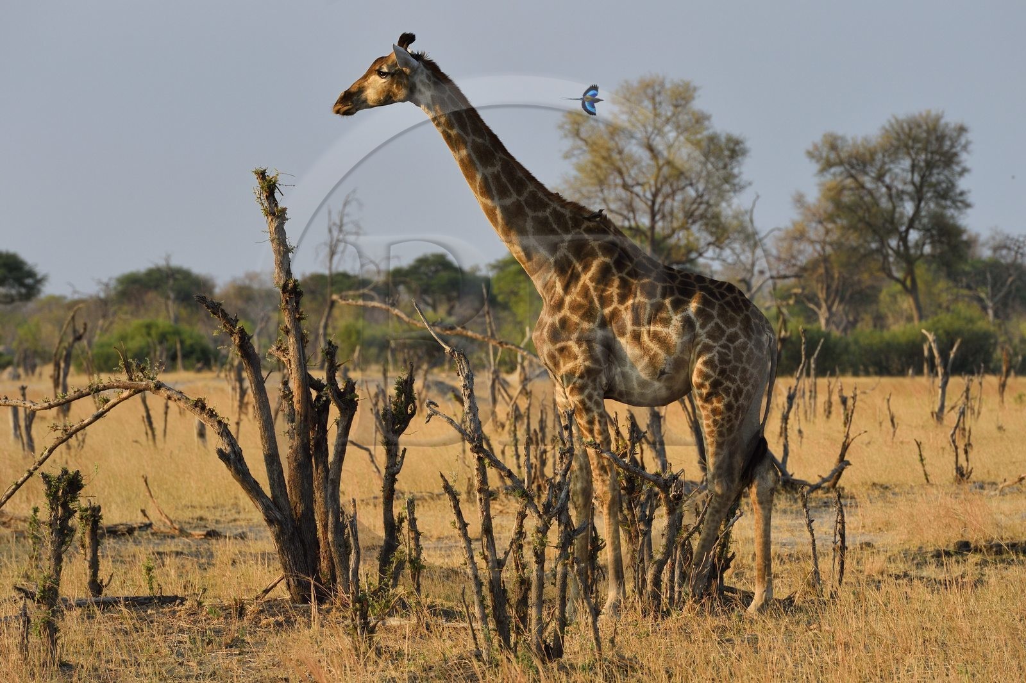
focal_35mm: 280
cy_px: 342
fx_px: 7976
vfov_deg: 4.9
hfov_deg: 7.4
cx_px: 513
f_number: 10
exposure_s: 1/500
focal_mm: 280
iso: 800
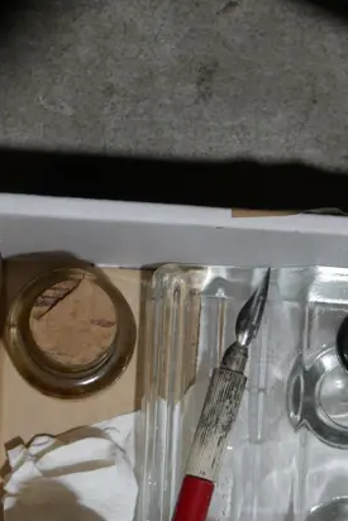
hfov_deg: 11.5
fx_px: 1724
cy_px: 617
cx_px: 268
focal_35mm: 119
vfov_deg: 16.5
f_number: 5.1
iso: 200
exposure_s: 1/60
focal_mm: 23
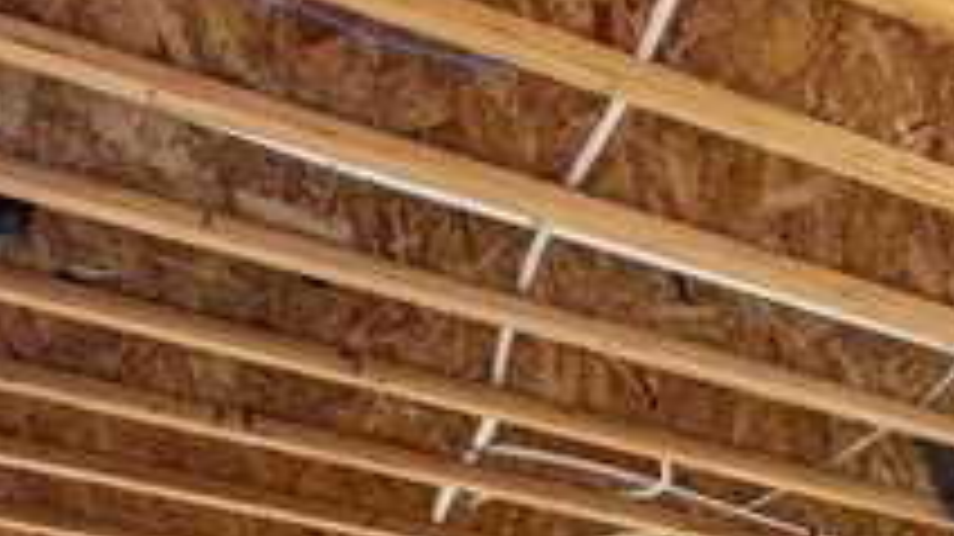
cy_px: 1306
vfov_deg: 11.9
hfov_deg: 19.1
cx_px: 1778
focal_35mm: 81
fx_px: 2048
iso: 100
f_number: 8
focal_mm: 16
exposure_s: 1/3
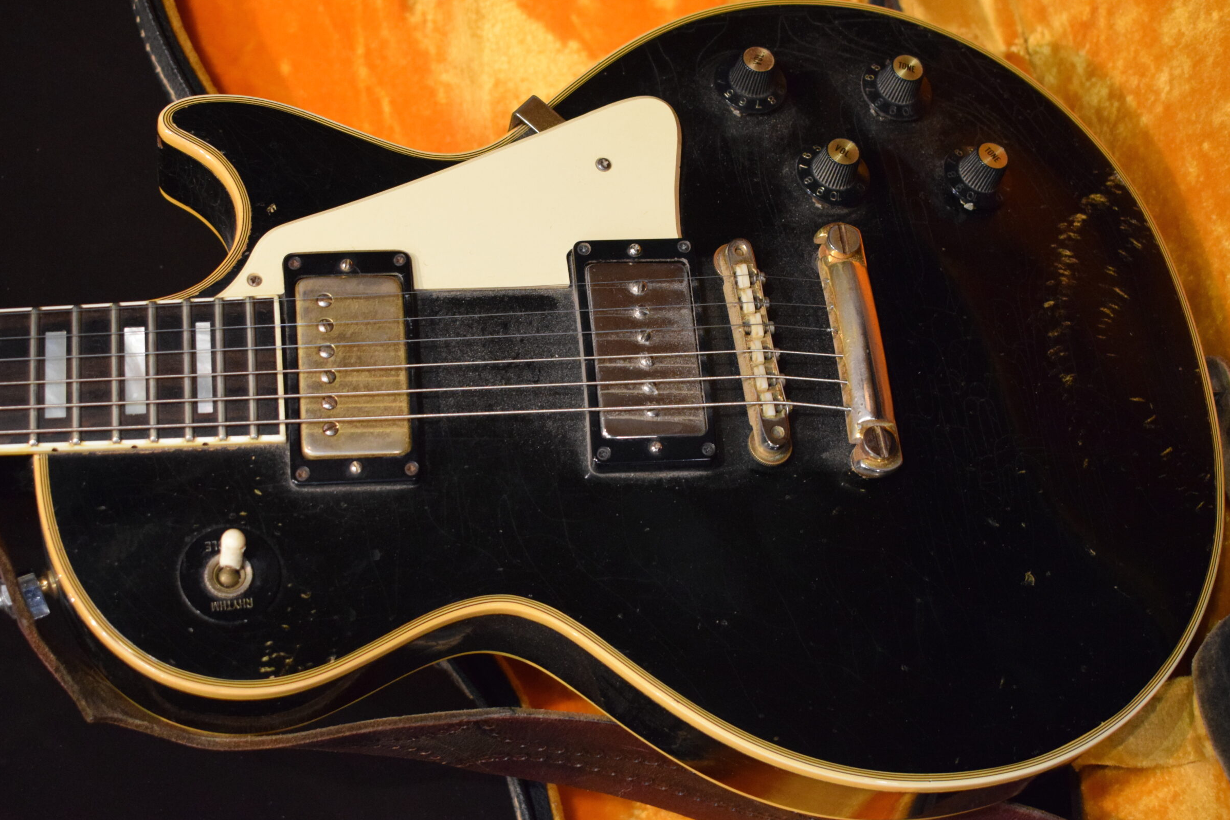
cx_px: 624
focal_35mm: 61
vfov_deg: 22.3
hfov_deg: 32.9
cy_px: 386
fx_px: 2084
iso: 3200
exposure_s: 1/20
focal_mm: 38
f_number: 4.8
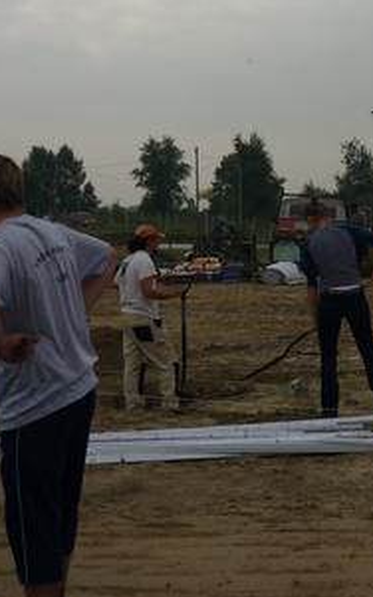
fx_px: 1432
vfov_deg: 23.5
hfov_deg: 14.4
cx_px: 435
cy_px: 216
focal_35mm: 88
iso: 80
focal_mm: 6.4
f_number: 8
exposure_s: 1/200
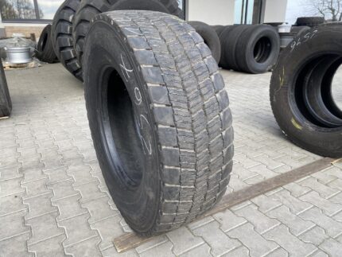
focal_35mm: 26
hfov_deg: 67.3
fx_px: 257
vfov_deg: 53.1
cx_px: 171
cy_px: 128
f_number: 1.8
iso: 32
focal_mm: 4.25
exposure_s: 1/247
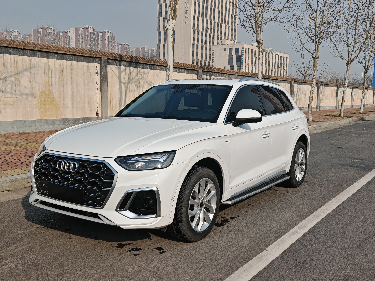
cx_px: 188
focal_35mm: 38
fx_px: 412
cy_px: 140
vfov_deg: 37.7
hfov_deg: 49.0
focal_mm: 6.67
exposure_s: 1/2500
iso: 50
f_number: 1.9
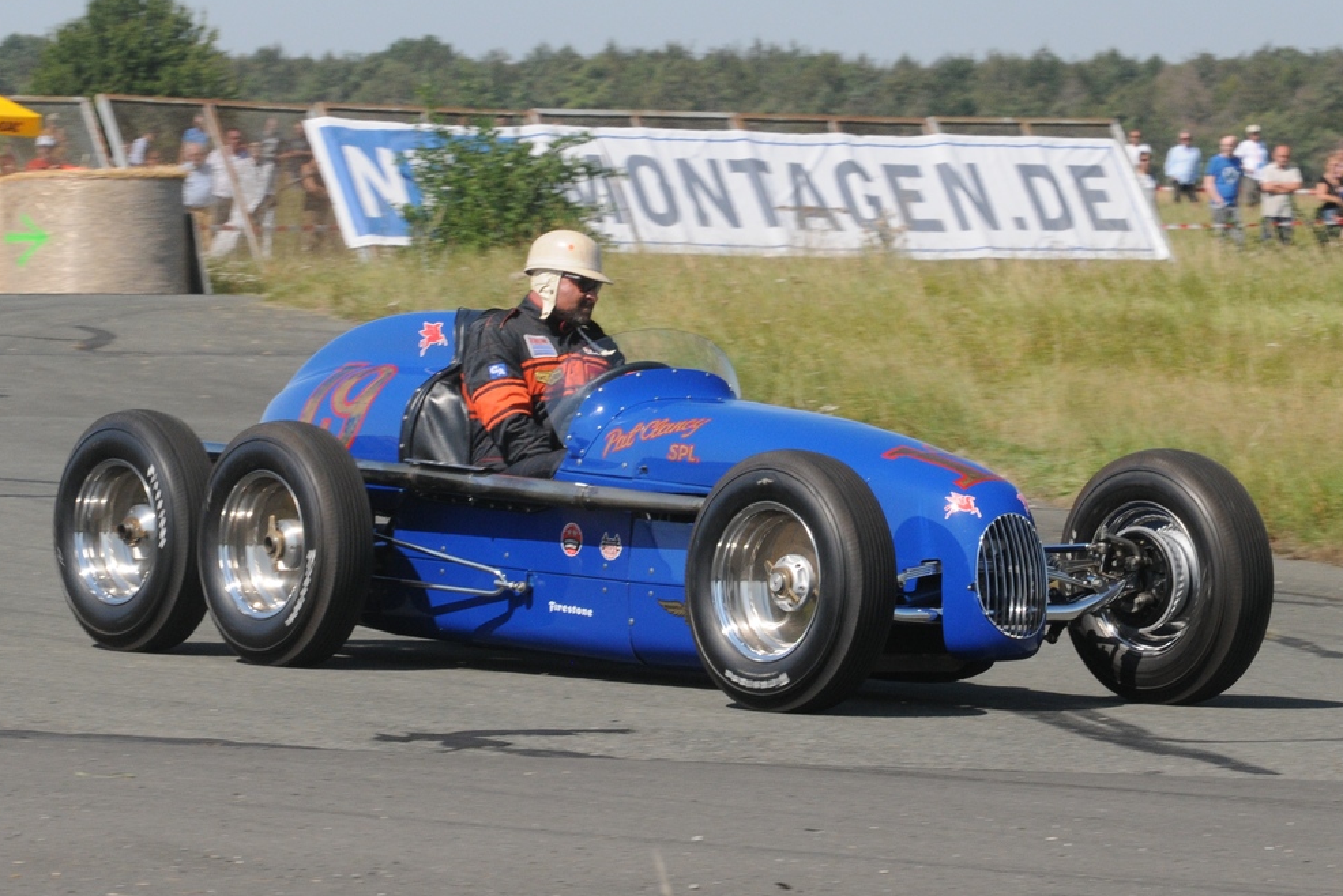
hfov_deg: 10.7
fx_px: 7150
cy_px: 377
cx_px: 672
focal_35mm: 192
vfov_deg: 7.2
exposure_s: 1/400
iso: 640
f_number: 13
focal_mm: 105
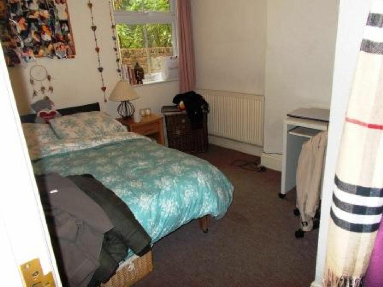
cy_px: 144
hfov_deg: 67.3
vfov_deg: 53.1
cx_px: 192
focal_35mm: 26
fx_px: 288
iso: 200
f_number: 3.2
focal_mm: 4.6
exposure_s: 1/25
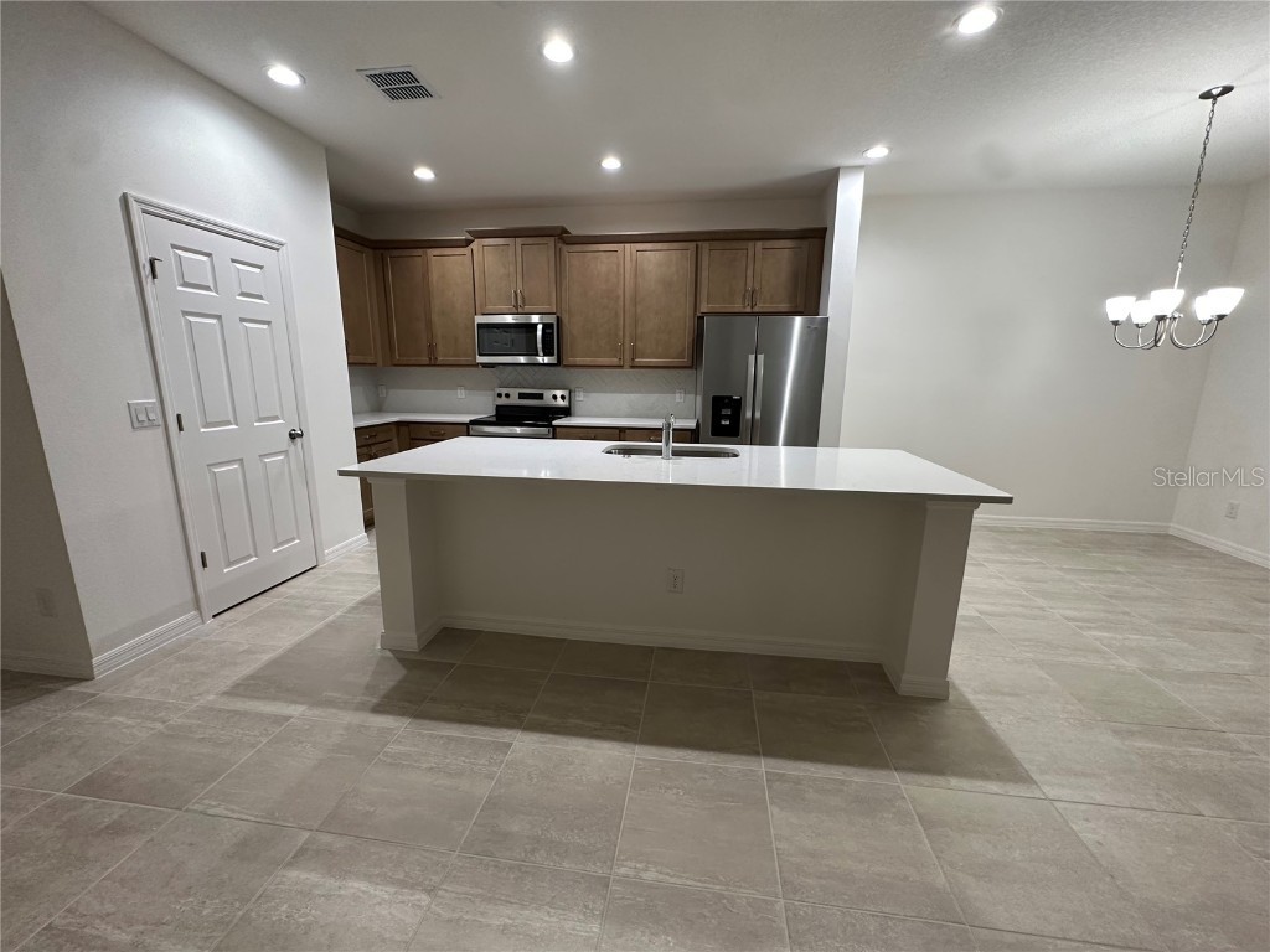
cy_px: 476
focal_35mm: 14
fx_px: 514
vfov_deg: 85.7
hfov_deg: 102.1
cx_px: 635
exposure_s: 1/120
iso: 250
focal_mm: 2.22
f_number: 2.2
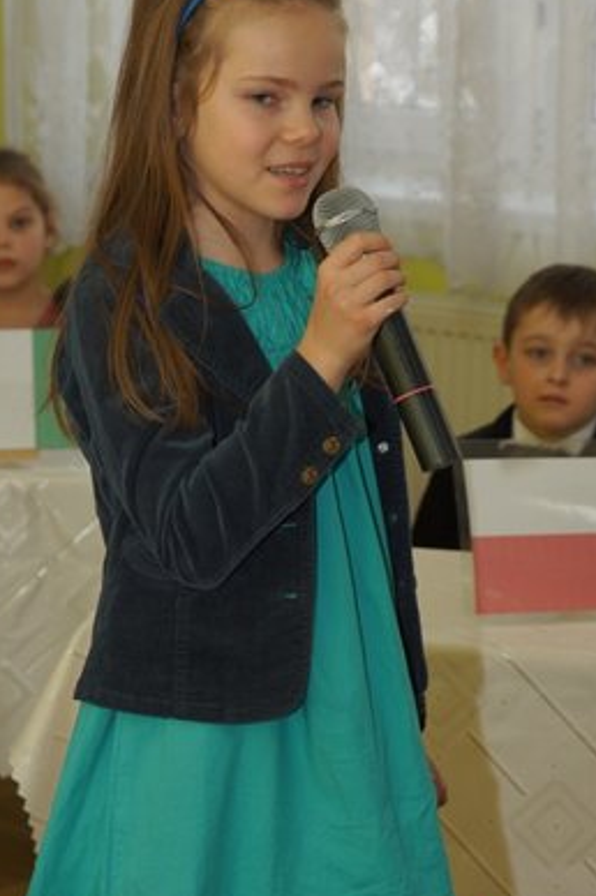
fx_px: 3706
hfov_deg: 9.2
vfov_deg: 13.8
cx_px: 213
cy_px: 457
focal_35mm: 149
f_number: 5.6
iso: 400
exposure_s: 1/125
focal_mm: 70
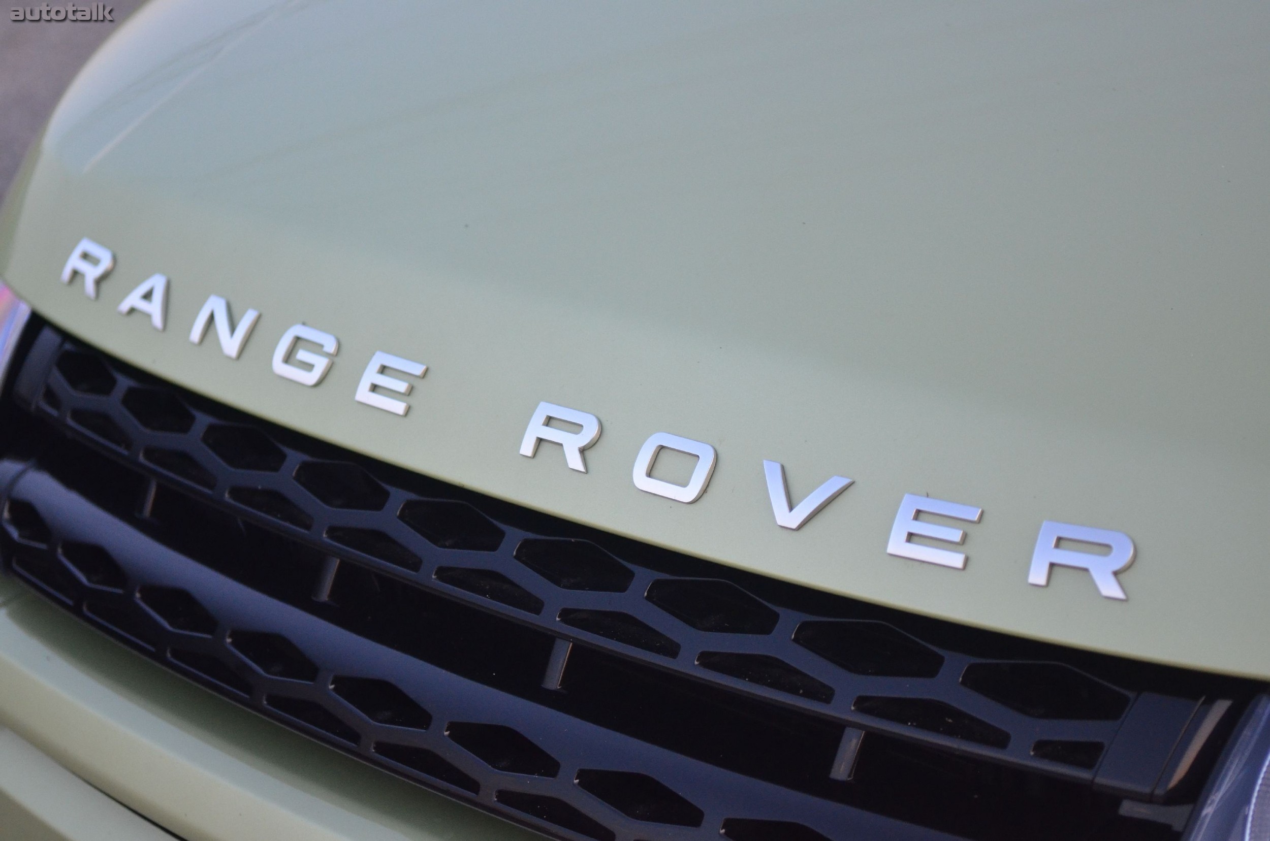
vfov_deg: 16.5
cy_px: 420
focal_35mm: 82
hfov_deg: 24.7
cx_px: 635
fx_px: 2904
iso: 1600
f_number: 2.8
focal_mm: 55
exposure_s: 1/500
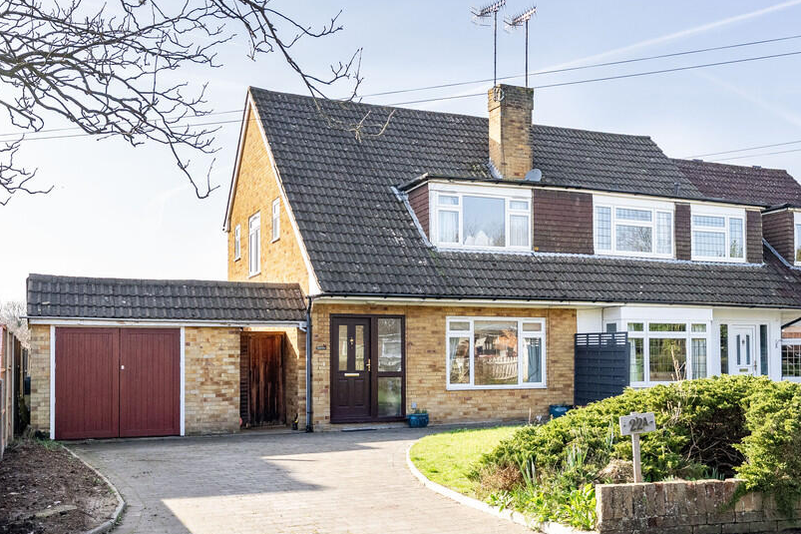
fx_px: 823
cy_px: 307
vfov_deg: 35.9
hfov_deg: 51.9
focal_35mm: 37
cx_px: 419
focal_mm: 29
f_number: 8
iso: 2000
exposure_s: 1/1600
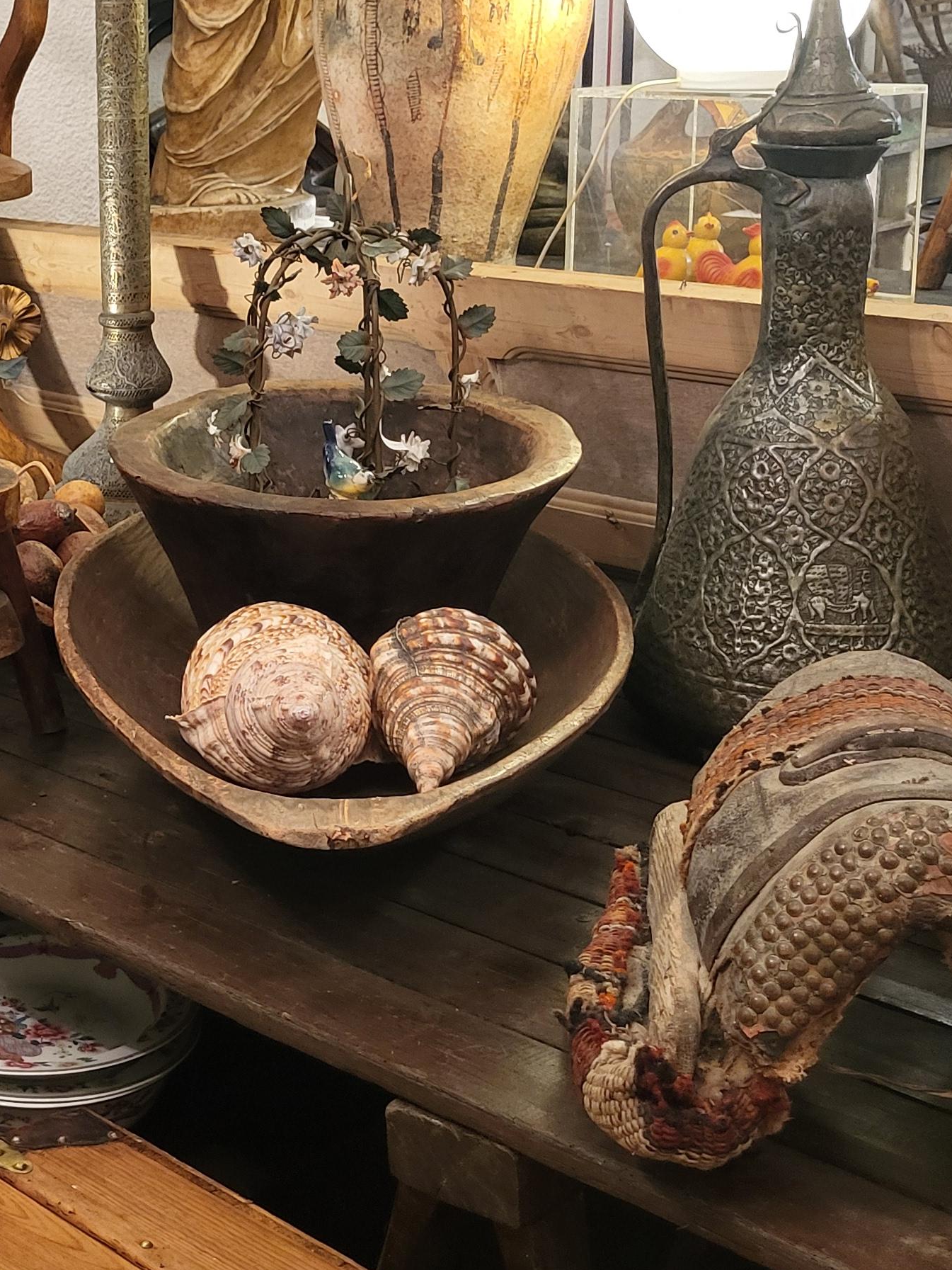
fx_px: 2127
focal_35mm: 58
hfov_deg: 23.8
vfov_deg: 32.8
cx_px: -61
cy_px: 371
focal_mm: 5.4
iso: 320
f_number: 1.8
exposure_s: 1/50
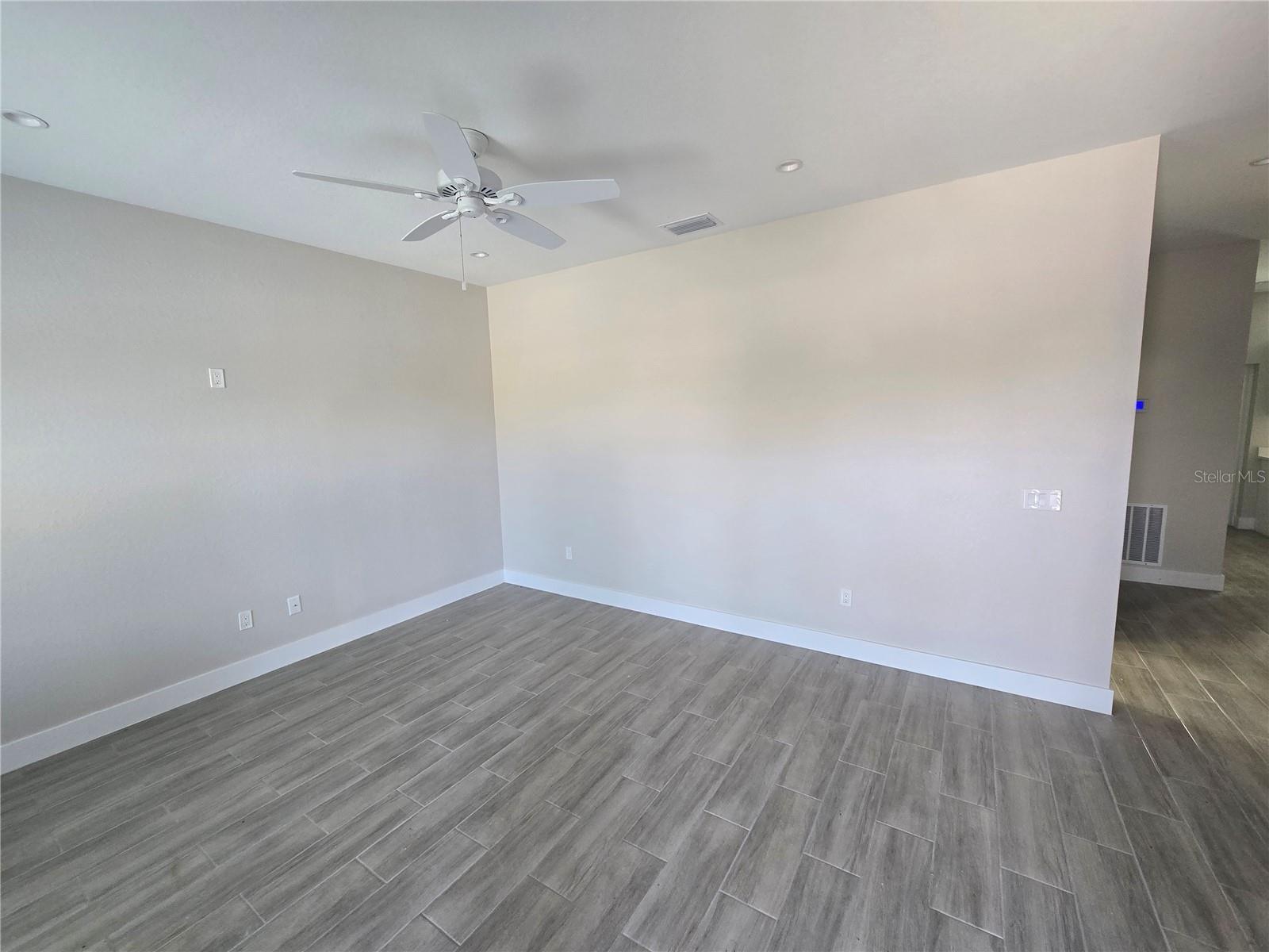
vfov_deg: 89.9
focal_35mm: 13
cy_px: 476
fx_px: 477
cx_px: 634
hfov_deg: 106.2
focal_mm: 2.2
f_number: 2.2
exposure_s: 1/60
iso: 160
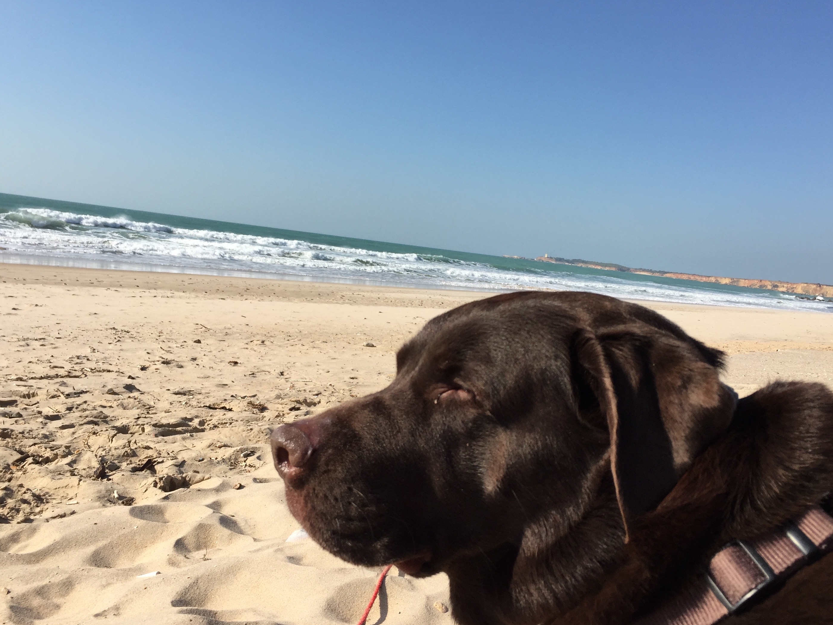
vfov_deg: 41.8
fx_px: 818
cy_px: 318
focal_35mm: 34
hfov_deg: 53.9
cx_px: 447
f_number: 2.2
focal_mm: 4.15
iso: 32
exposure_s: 1/2475
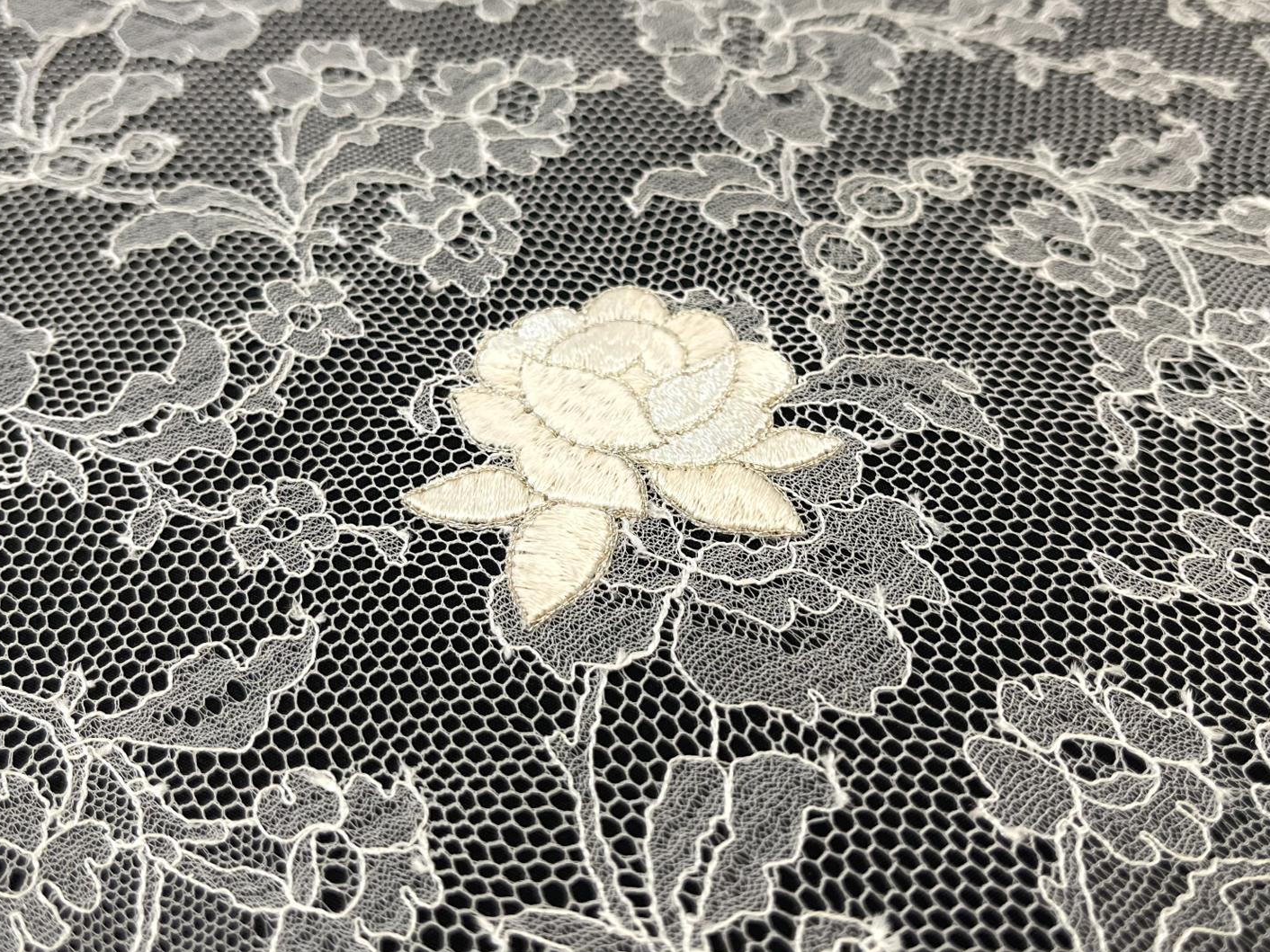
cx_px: 623
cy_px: 431
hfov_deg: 54.0
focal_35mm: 34
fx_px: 1247
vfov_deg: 41.7
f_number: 1.6
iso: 125
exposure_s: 1/120
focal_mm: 5.1
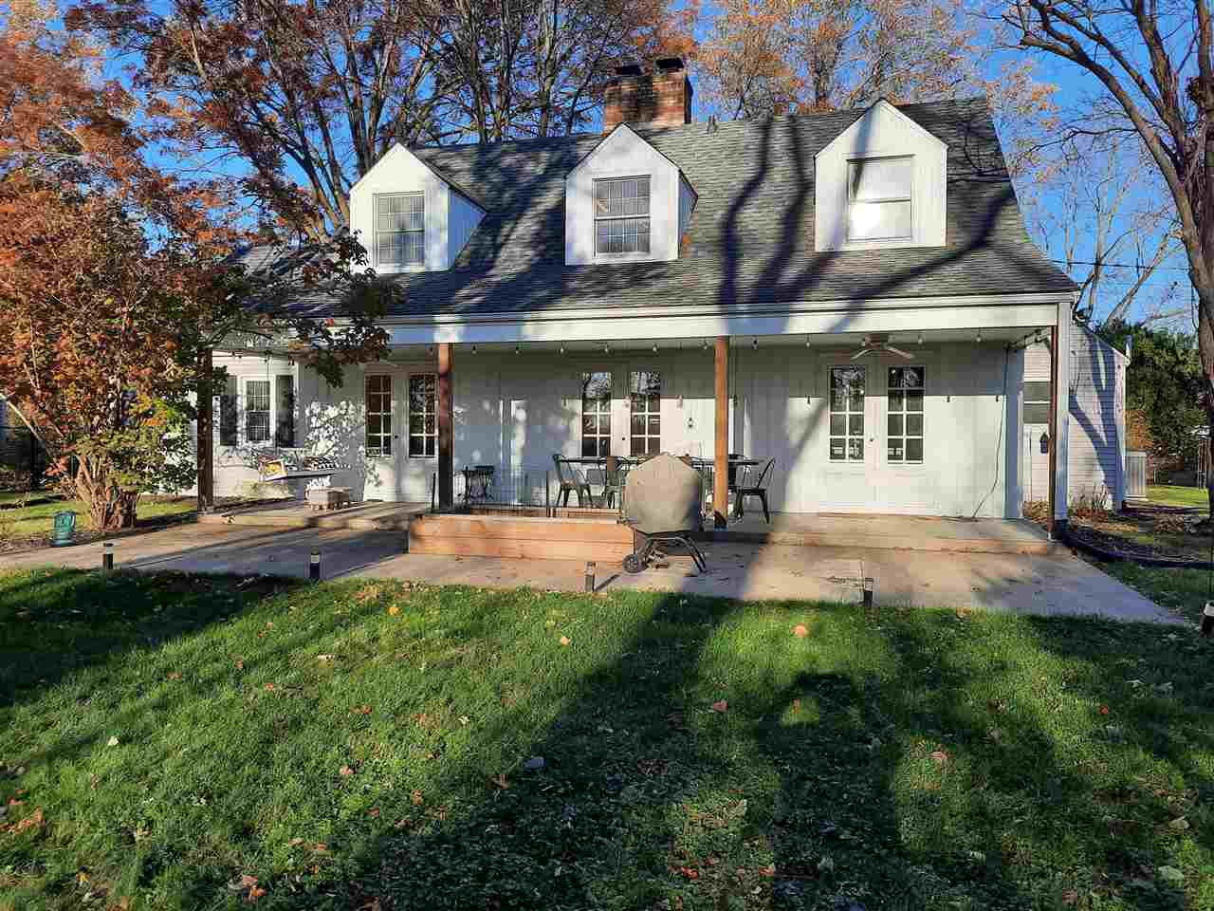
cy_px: 456
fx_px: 877
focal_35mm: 25
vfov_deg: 54.9
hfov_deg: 69.4
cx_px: 607
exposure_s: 1/567
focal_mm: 4.6
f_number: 2
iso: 32
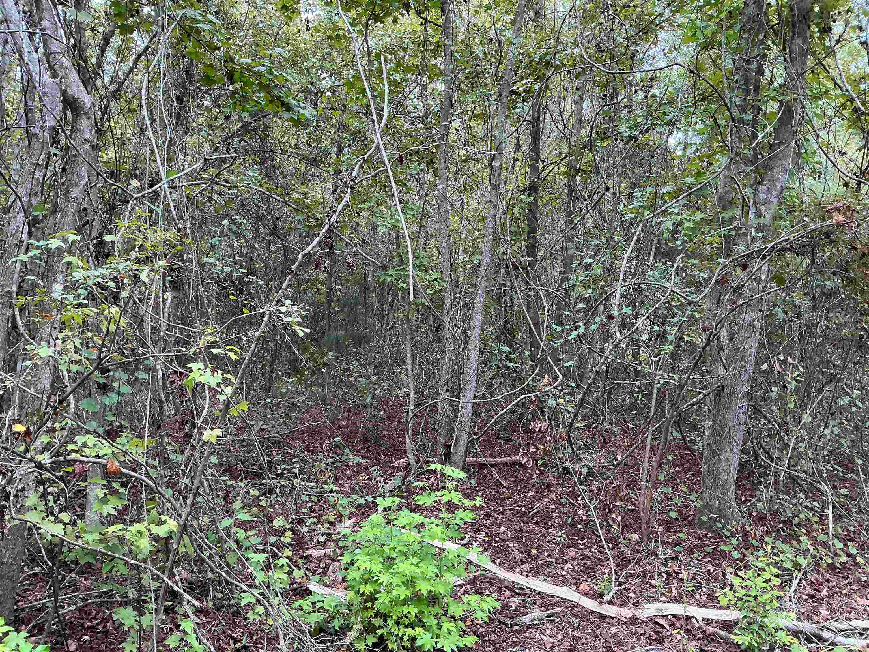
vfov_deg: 48.2
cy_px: 326
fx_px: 728
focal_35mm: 29
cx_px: 434
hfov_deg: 61.7
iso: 40
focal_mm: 3
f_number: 1.8
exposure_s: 1/120
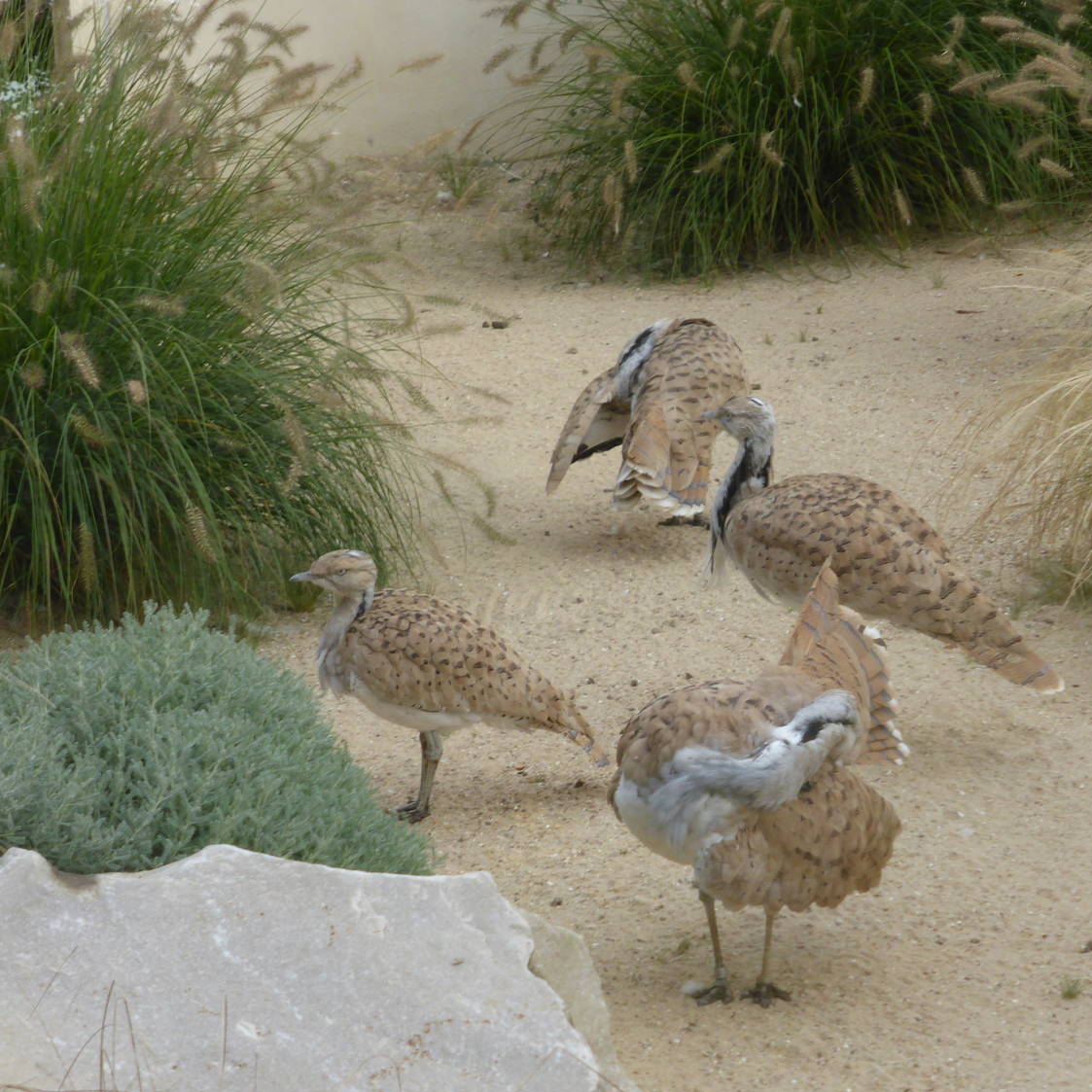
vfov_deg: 13.3
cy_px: 552
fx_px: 4675
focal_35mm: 131
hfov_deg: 13.3
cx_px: 638
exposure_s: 1/100
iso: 100
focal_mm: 17.1
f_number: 5.3
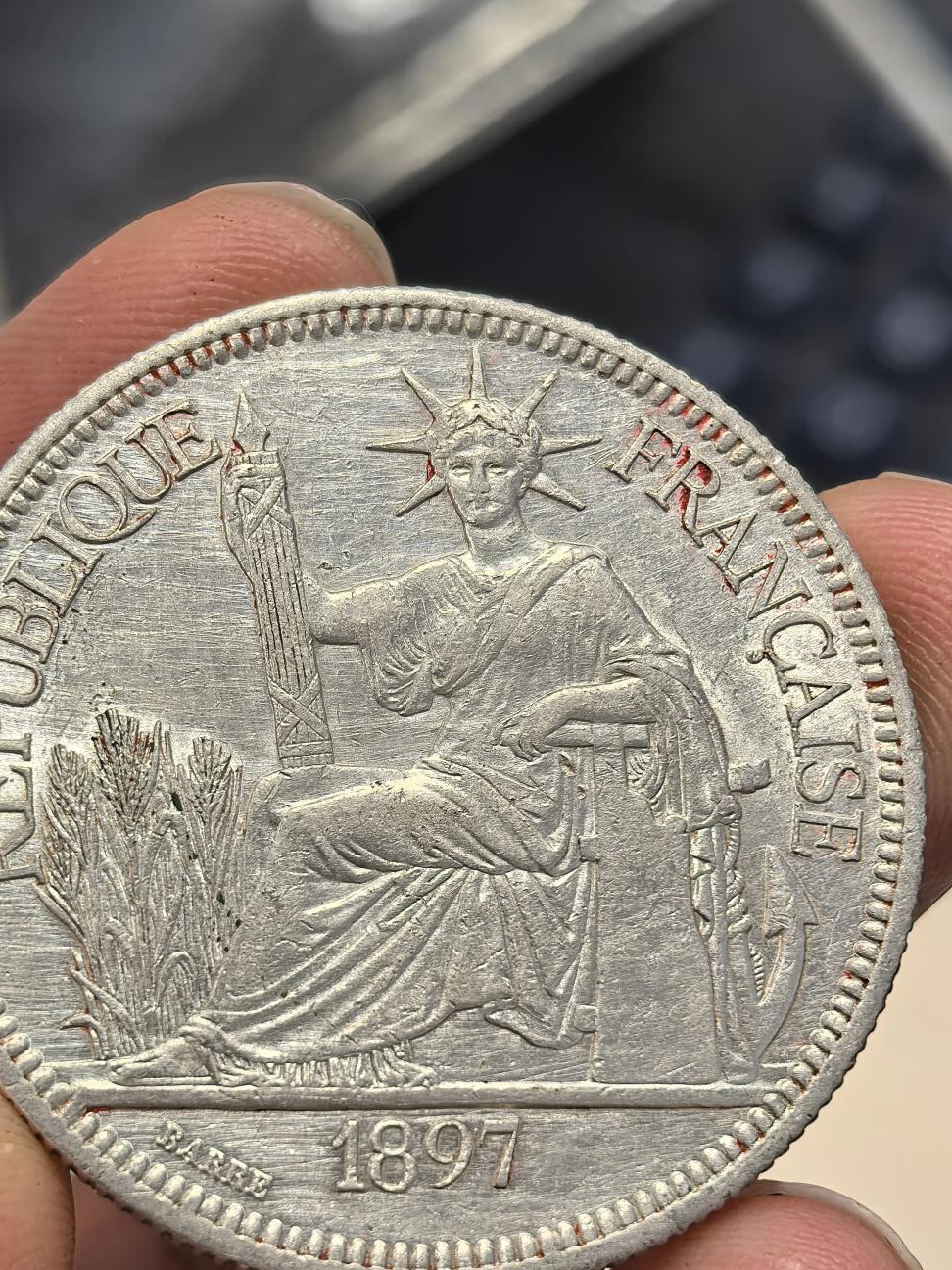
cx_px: 405
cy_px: 854
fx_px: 2750
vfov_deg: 25.8
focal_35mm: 75
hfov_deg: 19.6
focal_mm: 6.98
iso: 160
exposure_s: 1/100
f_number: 2
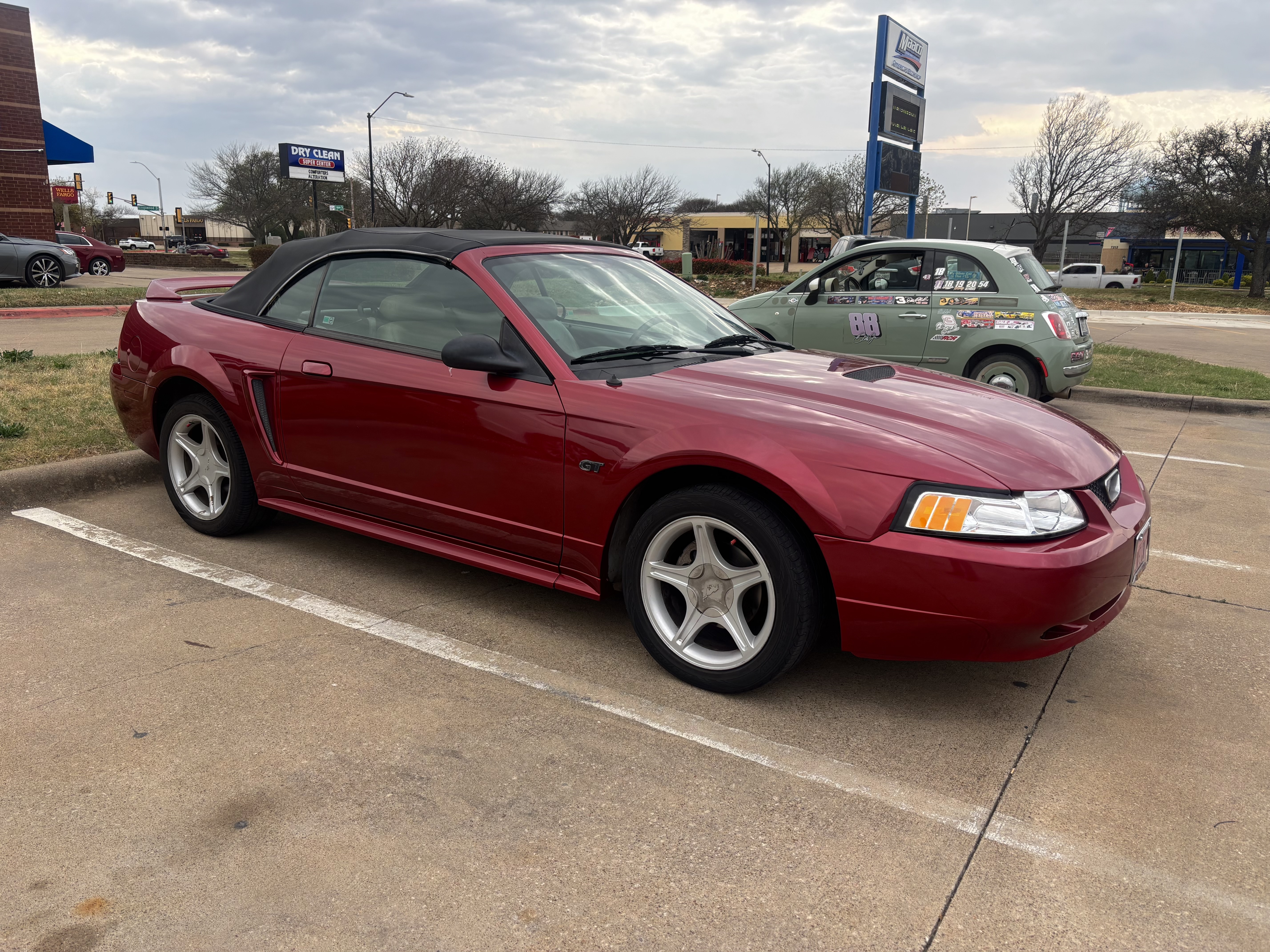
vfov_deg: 53.1
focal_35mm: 26
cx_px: 635
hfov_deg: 67.3
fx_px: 954
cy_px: 476
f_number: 1.6
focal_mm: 5.96
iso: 50
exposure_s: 1/693
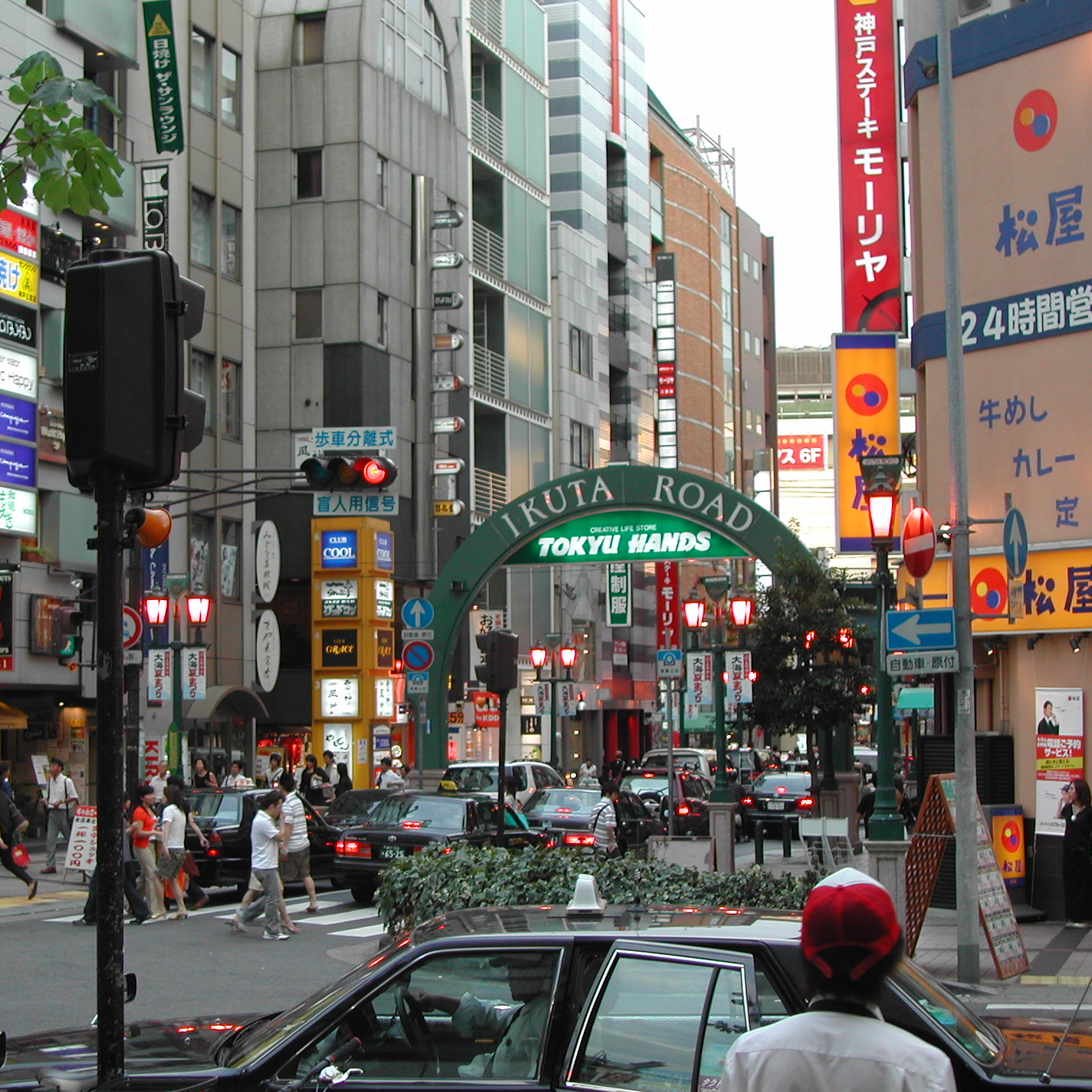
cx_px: 393
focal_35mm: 62
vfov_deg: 27.7
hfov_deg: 27.6
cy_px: 542
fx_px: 2213
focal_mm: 11.1
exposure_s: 1/73.9
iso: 100
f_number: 3.2
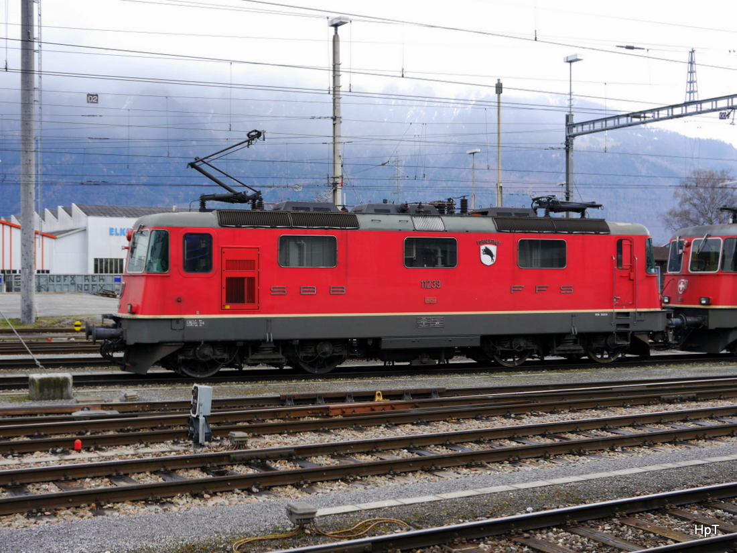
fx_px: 1022
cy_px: 276
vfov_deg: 30.3
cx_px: 368
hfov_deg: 39.7
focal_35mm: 48
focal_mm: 24
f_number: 5.6
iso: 160
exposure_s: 1/160
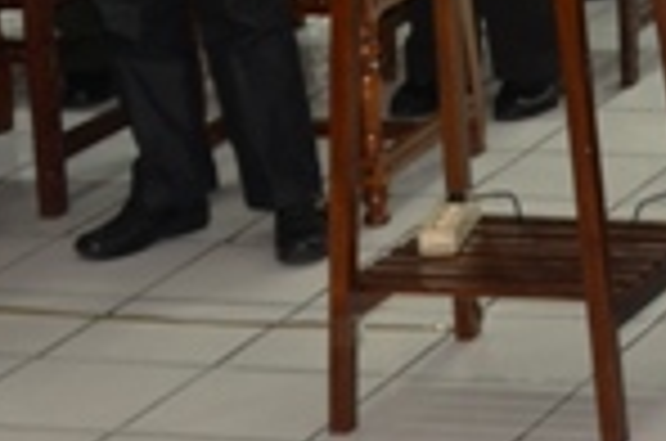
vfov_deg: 6.9
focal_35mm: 194
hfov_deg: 10.2
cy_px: -274
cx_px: 1089
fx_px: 3581
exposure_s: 1/6
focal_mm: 24
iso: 200
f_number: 3.8
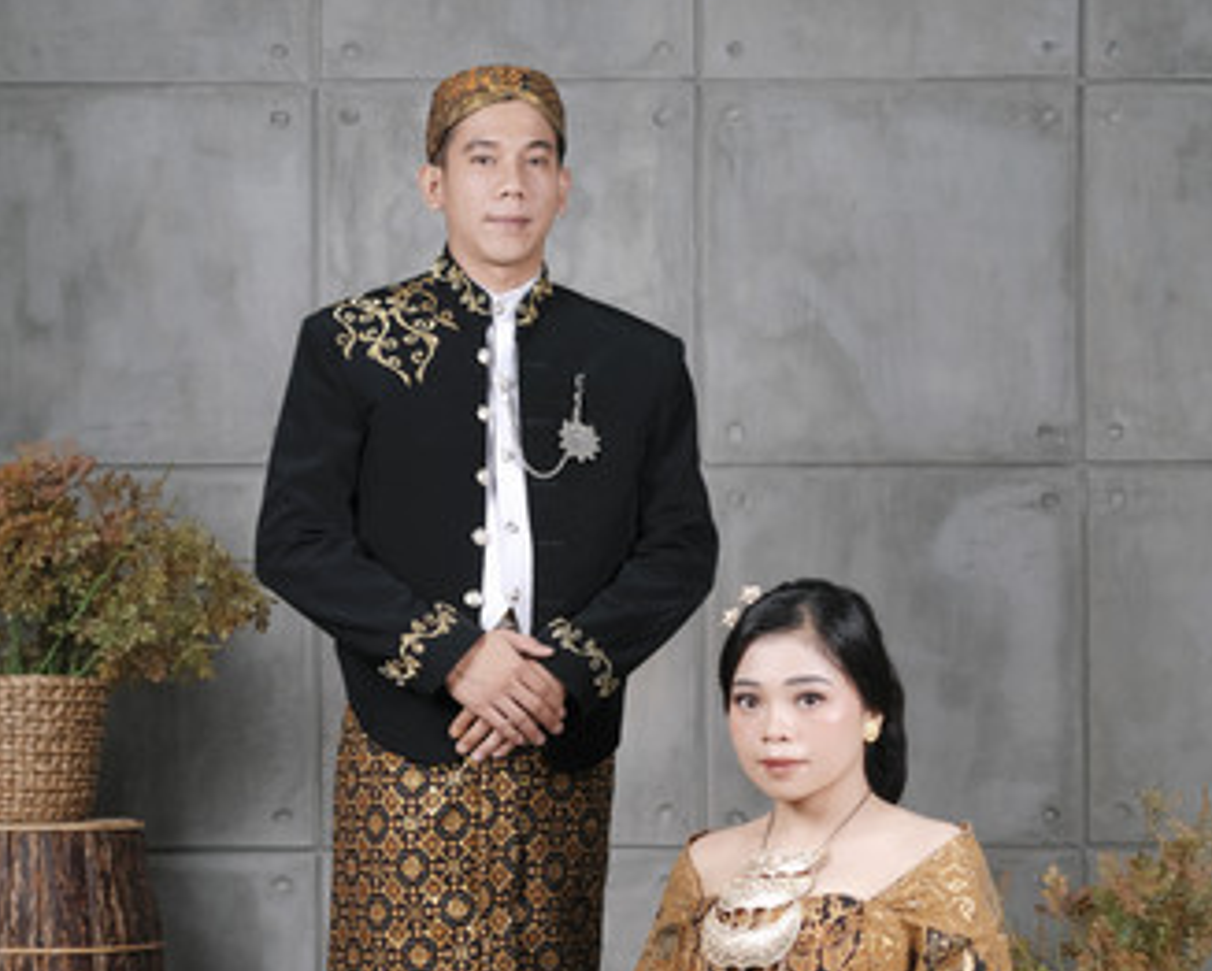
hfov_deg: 25.1
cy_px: 730
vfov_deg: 20.0
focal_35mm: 76
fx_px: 2728
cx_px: 613
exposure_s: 1/125
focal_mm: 35
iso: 200
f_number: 1.4
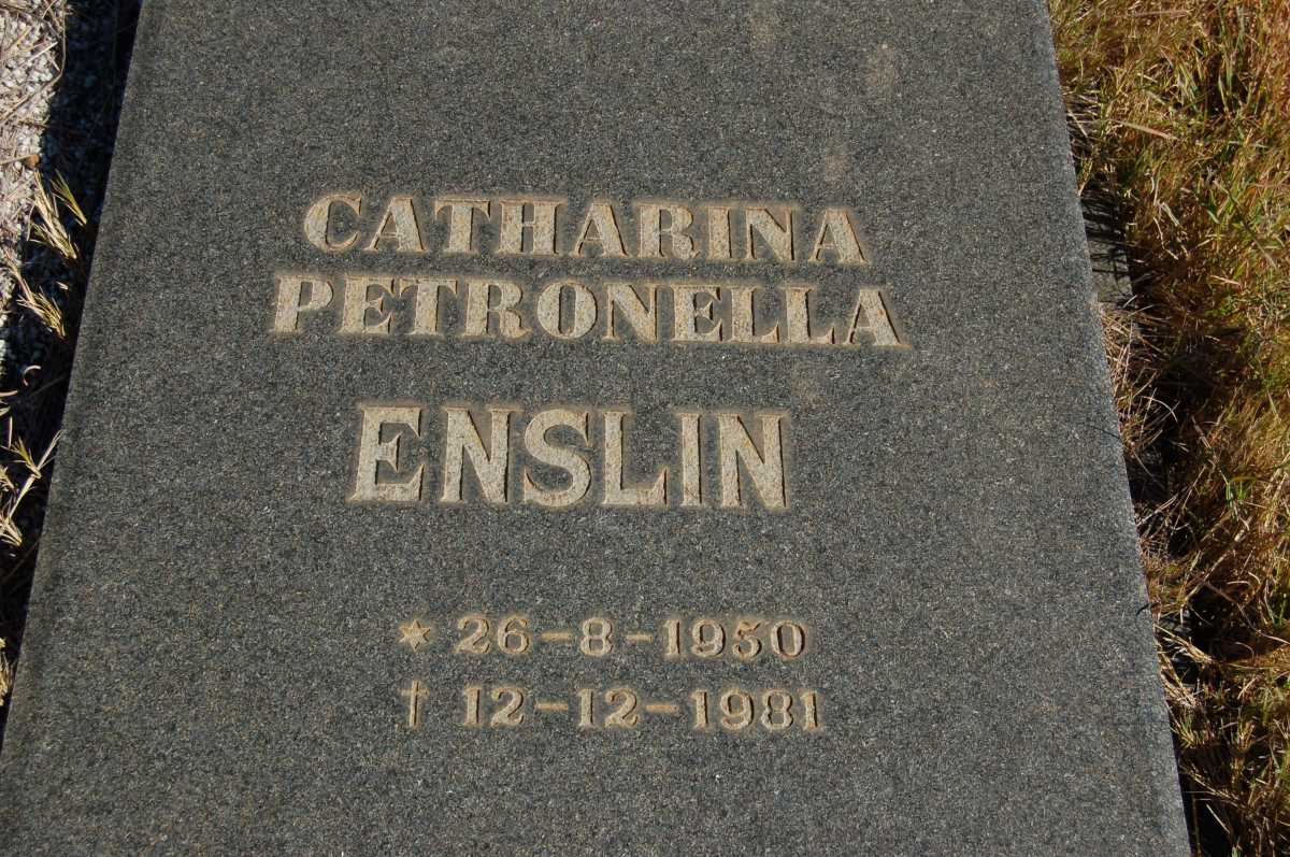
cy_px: 428
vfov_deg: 26.4
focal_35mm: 51
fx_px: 1825
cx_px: 645
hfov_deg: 38.9
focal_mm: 34
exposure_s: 1/500
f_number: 6.3
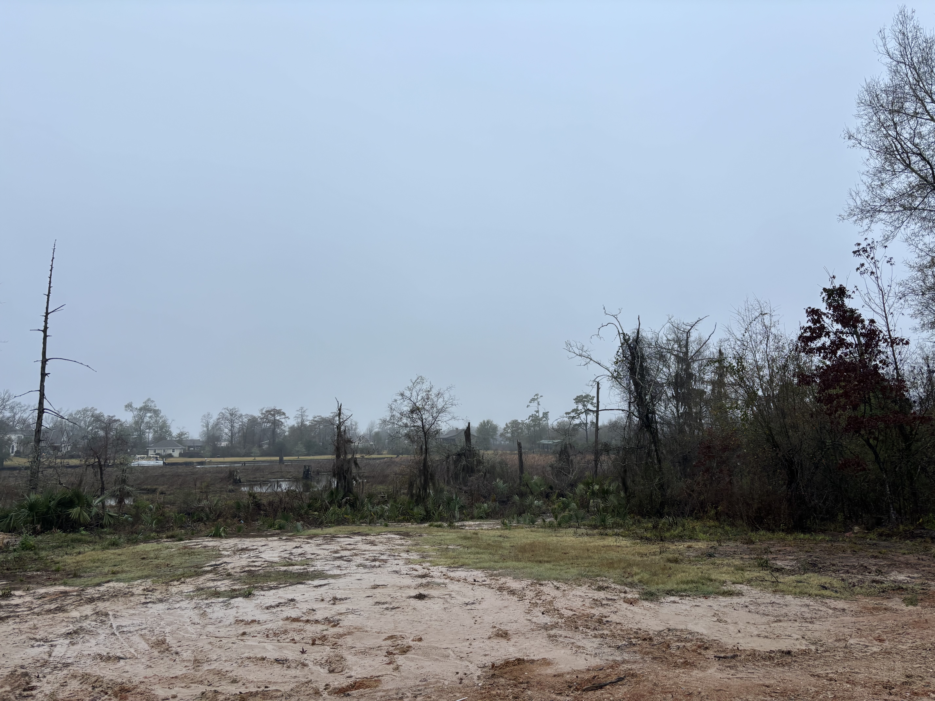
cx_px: 468
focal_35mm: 26
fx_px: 702
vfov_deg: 53.1
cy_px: 350
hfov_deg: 67.3
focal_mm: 5.96
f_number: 1.6
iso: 50
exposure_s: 1/581
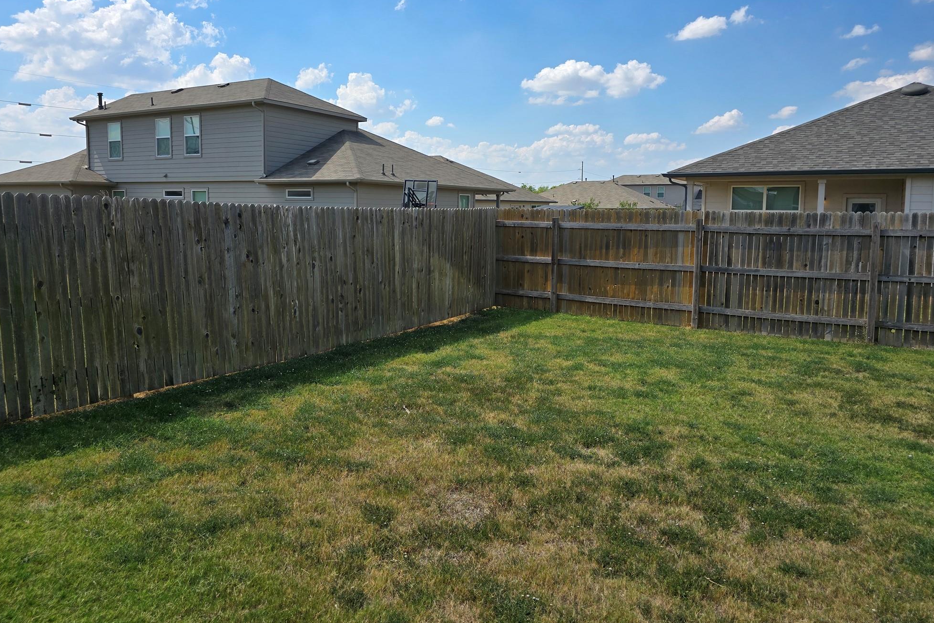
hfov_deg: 71.5
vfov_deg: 51.1
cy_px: 270
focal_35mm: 25
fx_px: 648
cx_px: 458
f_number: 1.7
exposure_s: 1/799
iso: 12
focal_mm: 6.3
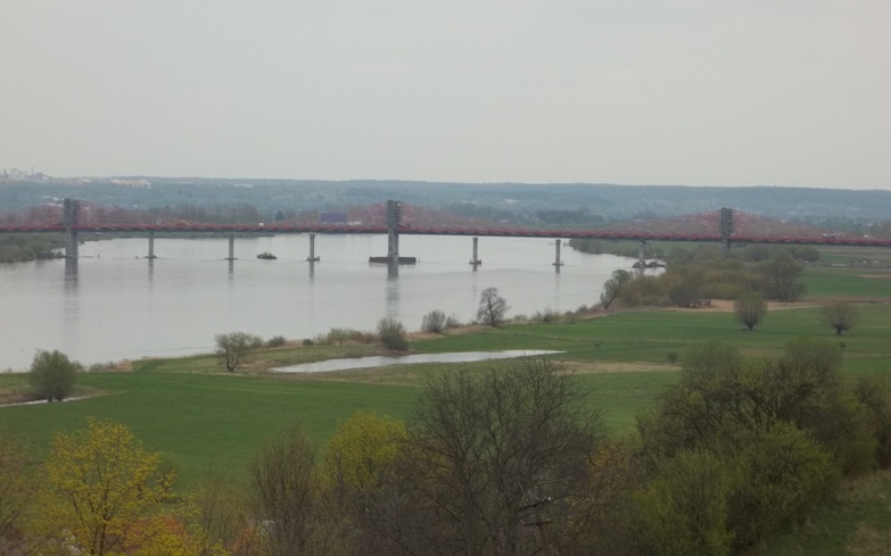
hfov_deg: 11.9
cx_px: 446
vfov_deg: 7.5
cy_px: 295
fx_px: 4273
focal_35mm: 176
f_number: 5.9
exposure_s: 1/125
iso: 64
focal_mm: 29.5
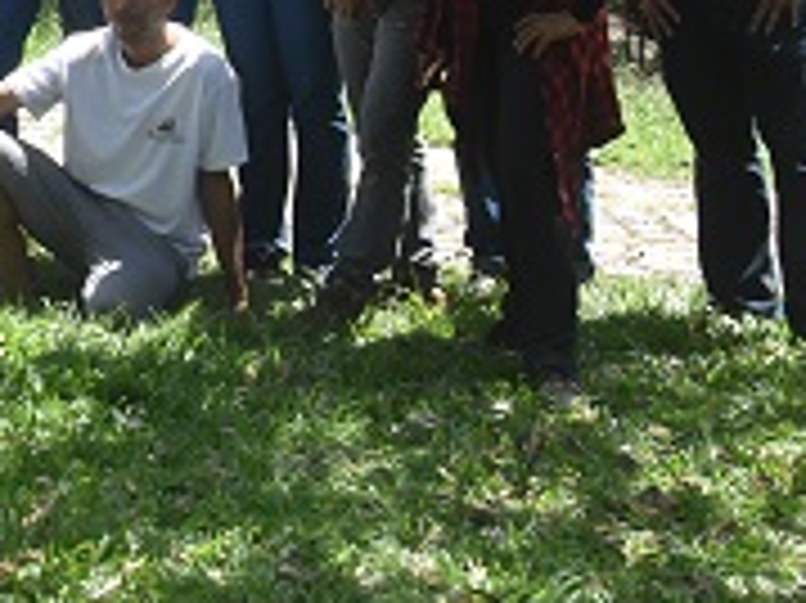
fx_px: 2699
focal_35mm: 116
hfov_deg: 15.5
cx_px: -455
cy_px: -176
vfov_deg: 12.4
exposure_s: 1/640
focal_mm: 24
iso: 1250
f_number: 13
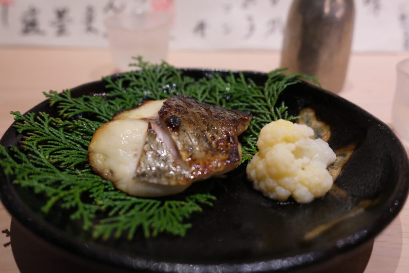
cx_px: 204
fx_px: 364
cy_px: 136
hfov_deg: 58.7
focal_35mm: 32
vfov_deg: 41.1
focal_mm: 21.4
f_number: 3.2
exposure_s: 1/125
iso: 3200
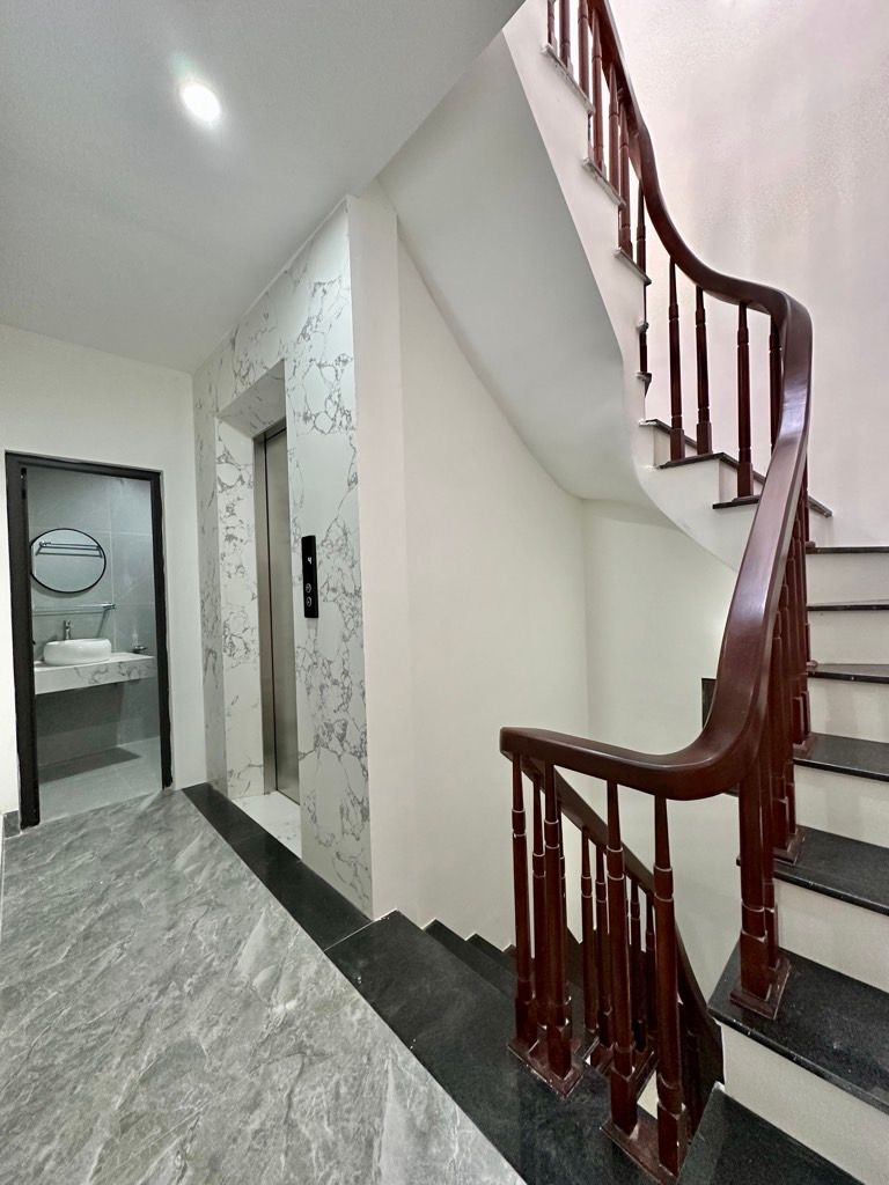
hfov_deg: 85.7
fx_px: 479
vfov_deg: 102.1
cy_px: 592
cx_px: 444
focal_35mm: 14
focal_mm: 2.22
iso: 320
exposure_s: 1/88
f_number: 2.2
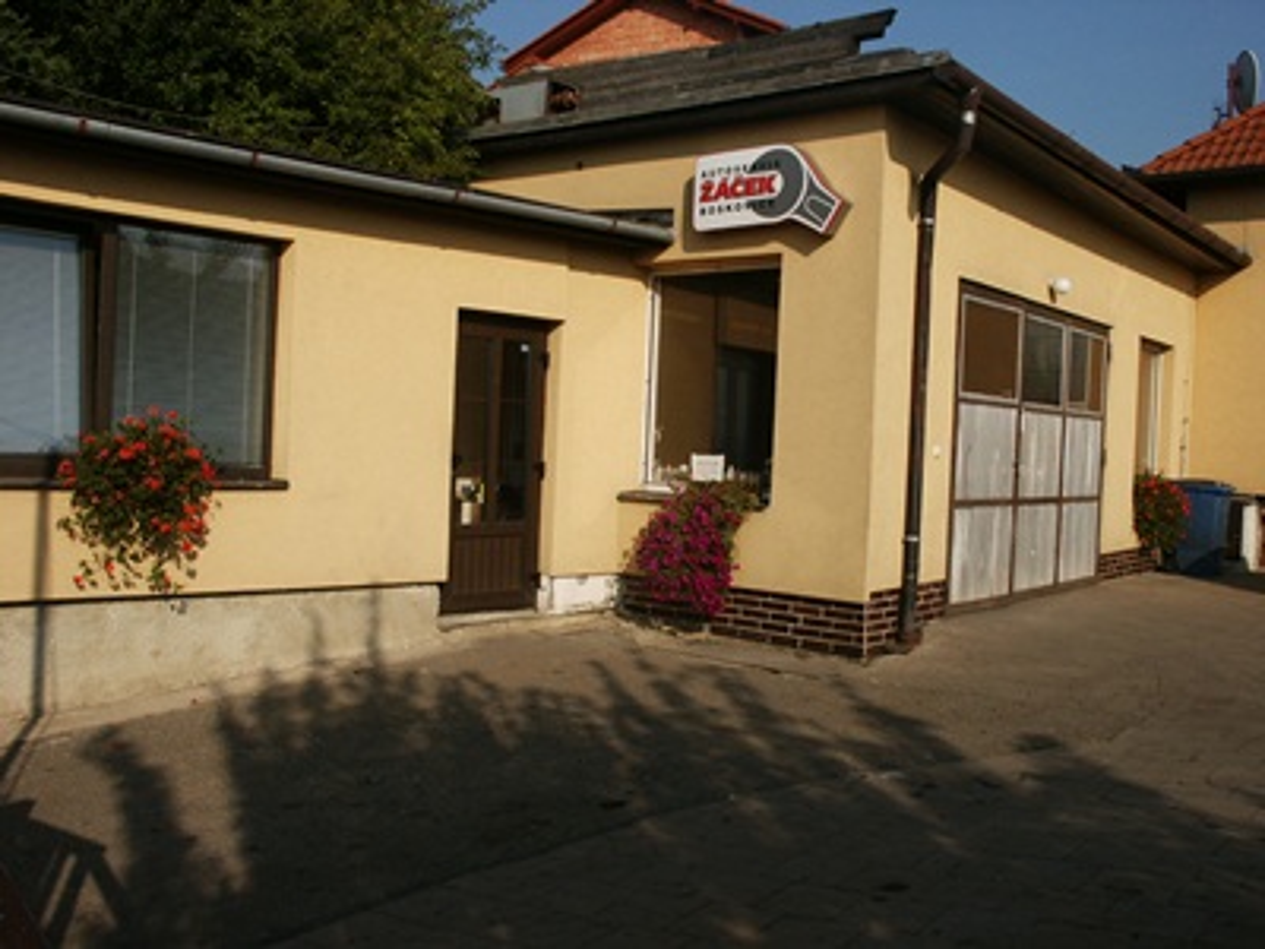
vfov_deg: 40.7
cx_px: 632
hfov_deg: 52.6
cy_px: 474
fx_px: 1279
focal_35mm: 35
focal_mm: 7.18
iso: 64
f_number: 6.7
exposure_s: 1/500
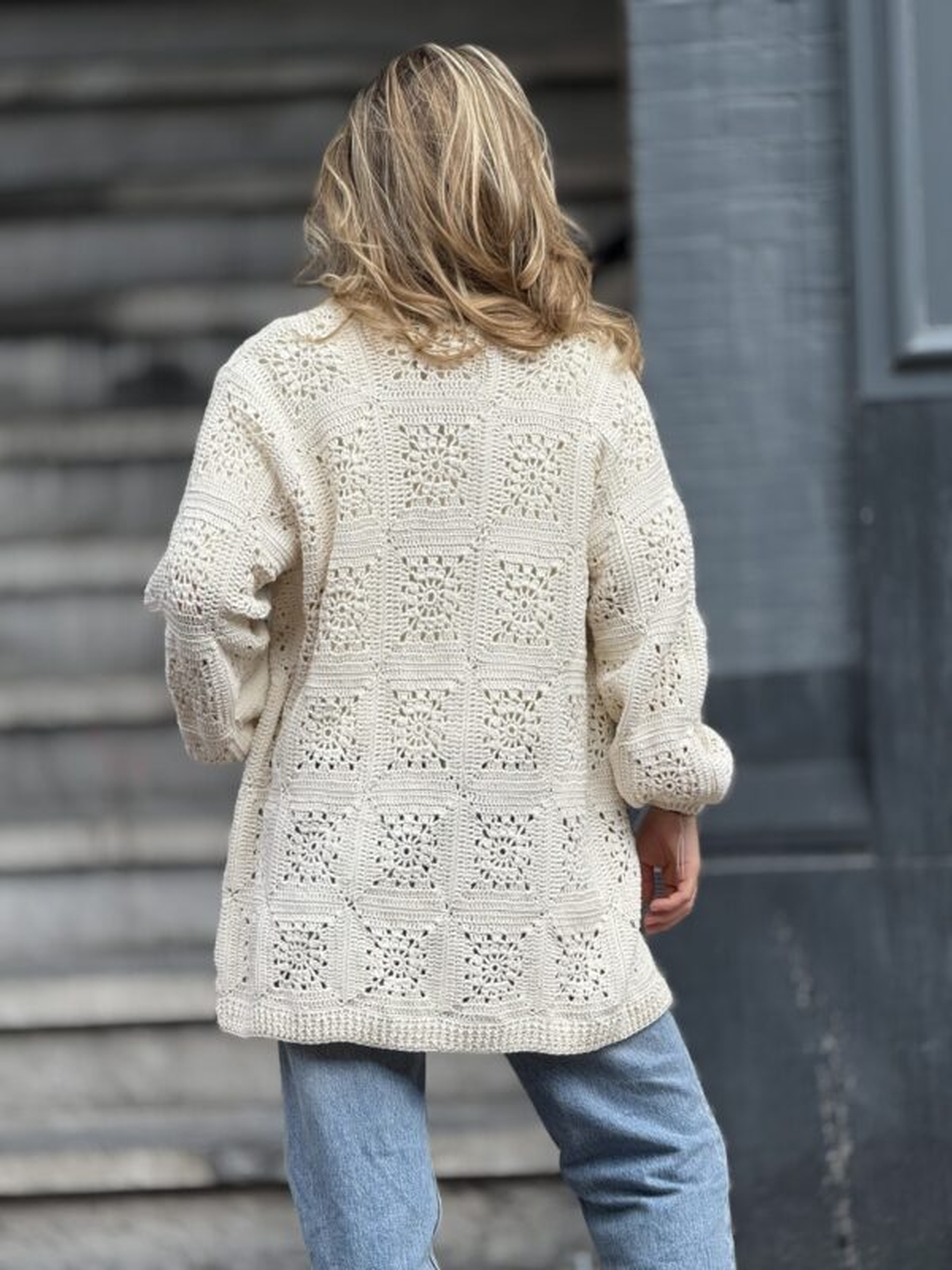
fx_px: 4400
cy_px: 635
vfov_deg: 16.4
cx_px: 476
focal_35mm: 120
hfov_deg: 12.3
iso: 50
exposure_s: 1/736
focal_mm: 15.66
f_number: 2.8
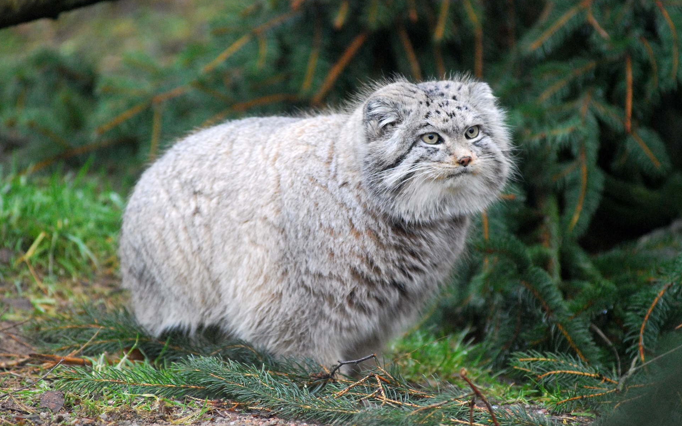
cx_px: 341
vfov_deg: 4.3
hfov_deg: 6.8
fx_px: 5707
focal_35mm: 307
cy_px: 201
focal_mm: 200
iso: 1250
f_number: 3.5
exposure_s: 1/500
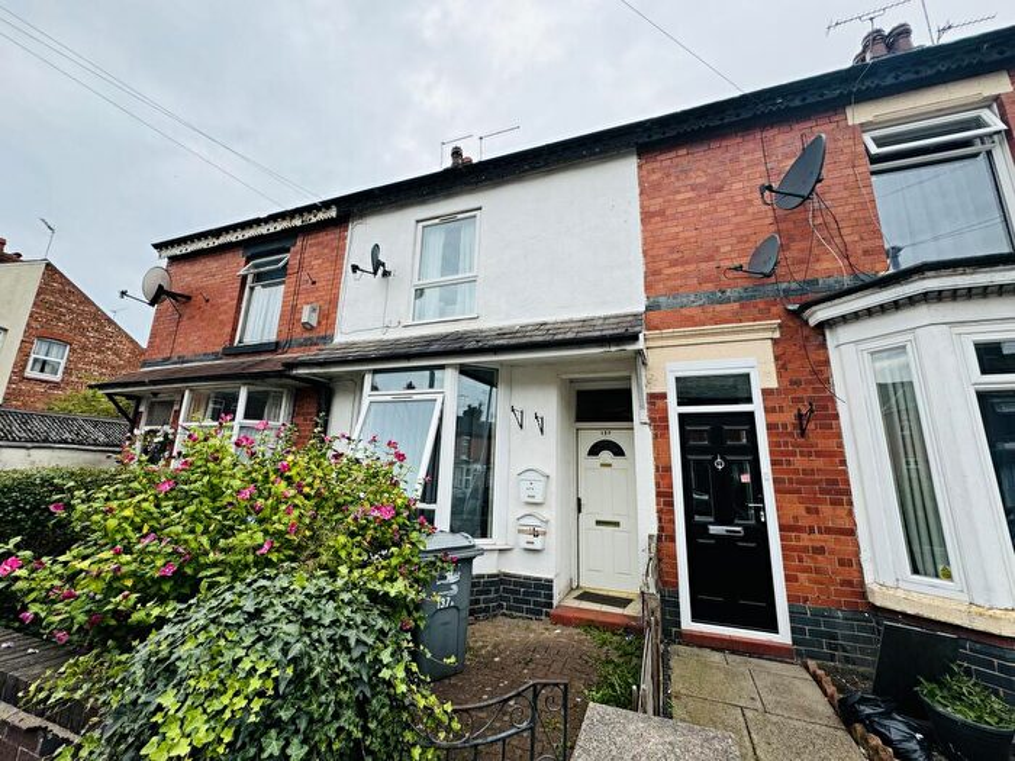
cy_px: 380
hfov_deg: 102.1
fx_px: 411
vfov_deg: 85.7
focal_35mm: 14
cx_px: 508
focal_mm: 2.22
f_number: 2.2
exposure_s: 1/693
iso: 40
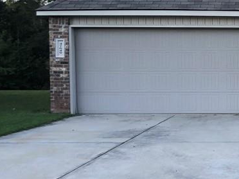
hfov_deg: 22.8
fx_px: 532
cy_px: 82
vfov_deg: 19.1
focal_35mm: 77
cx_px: 305
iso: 20
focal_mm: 3.99
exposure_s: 1/171
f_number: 1.8
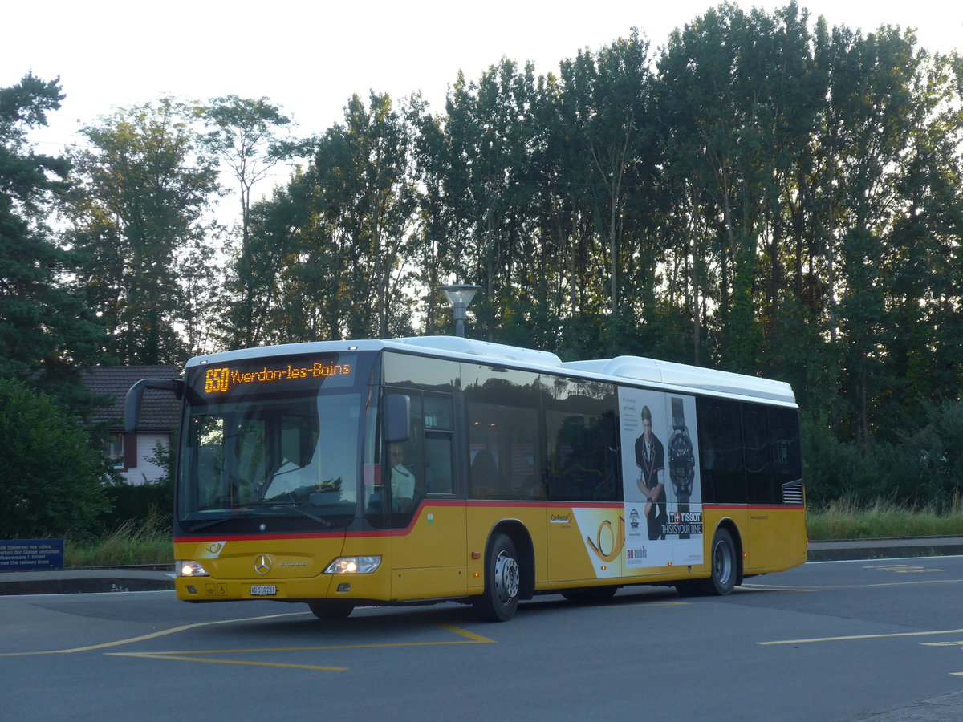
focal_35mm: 66
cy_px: 361
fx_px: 1836
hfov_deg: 29.4
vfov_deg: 22.3
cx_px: 482
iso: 80
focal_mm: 13.4
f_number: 3.9
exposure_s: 1/100
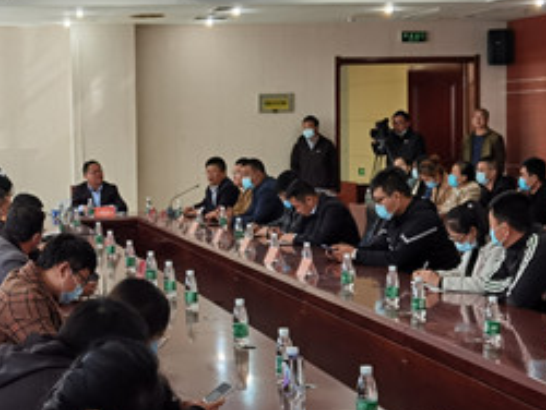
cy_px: 221
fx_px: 1421
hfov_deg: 21.4
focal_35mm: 90
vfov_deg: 16.4
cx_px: 92
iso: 50
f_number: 1.9
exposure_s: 1/100
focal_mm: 6.71
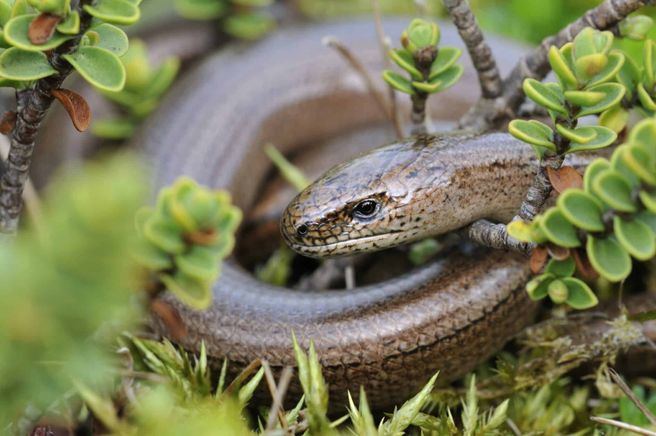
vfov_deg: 4.6
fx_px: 5460
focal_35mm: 300
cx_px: 328
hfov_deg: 6.9
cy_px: 218
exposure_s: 1/30
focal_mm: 200
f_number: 13
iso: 250
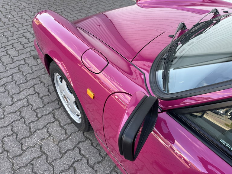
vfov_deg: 53.1
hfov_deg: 67.3
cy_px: 87
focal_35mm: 26
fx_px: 174
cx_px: 116
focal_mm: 5.1
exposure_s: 1/232
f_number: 1.6
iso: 40
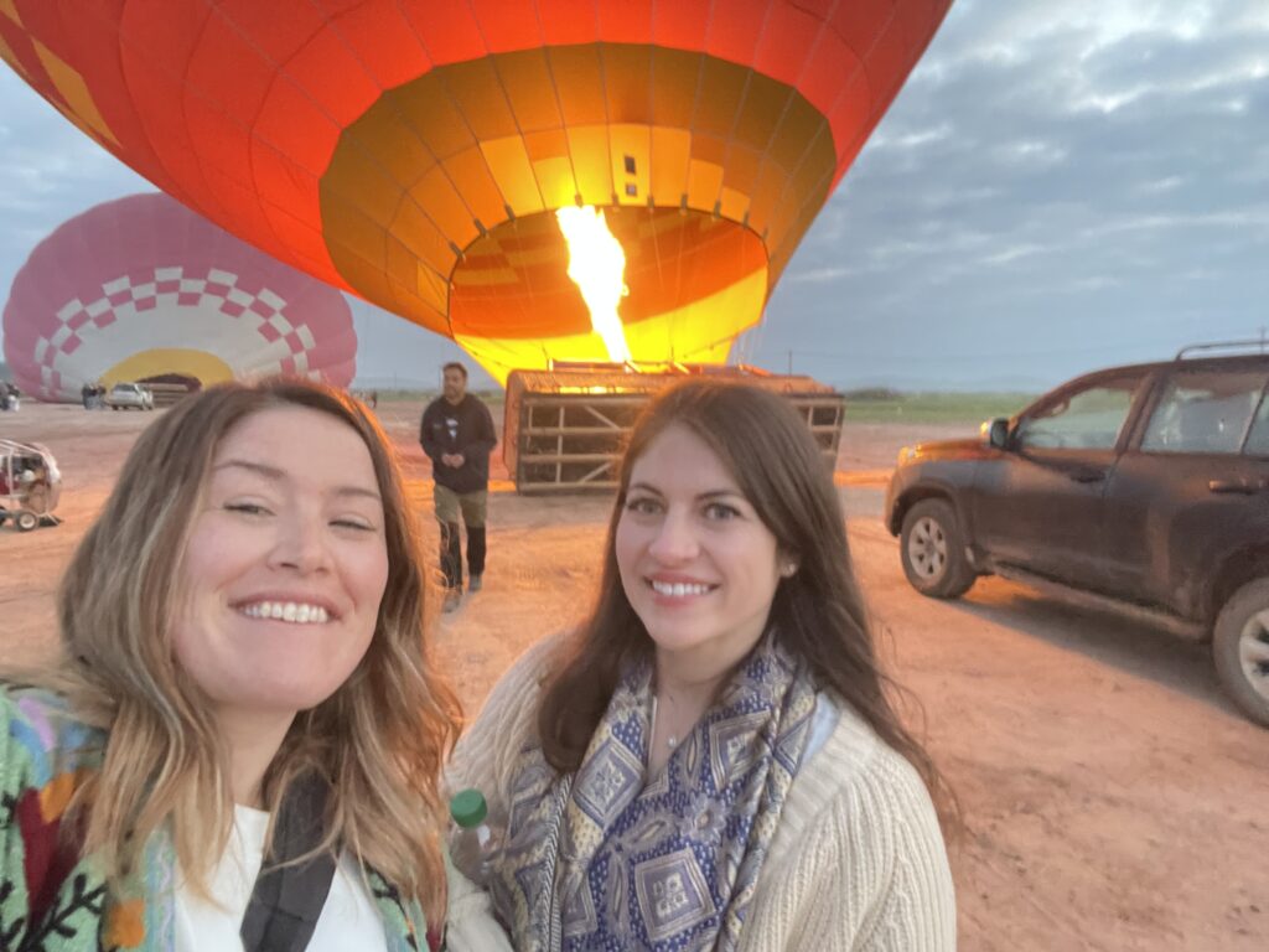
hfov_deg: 73.9
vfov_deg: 58.9
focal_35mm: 23
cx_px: 634
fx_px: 843
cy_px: 476
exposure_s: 1/24
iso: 800
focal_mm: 2.71
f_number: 2.2
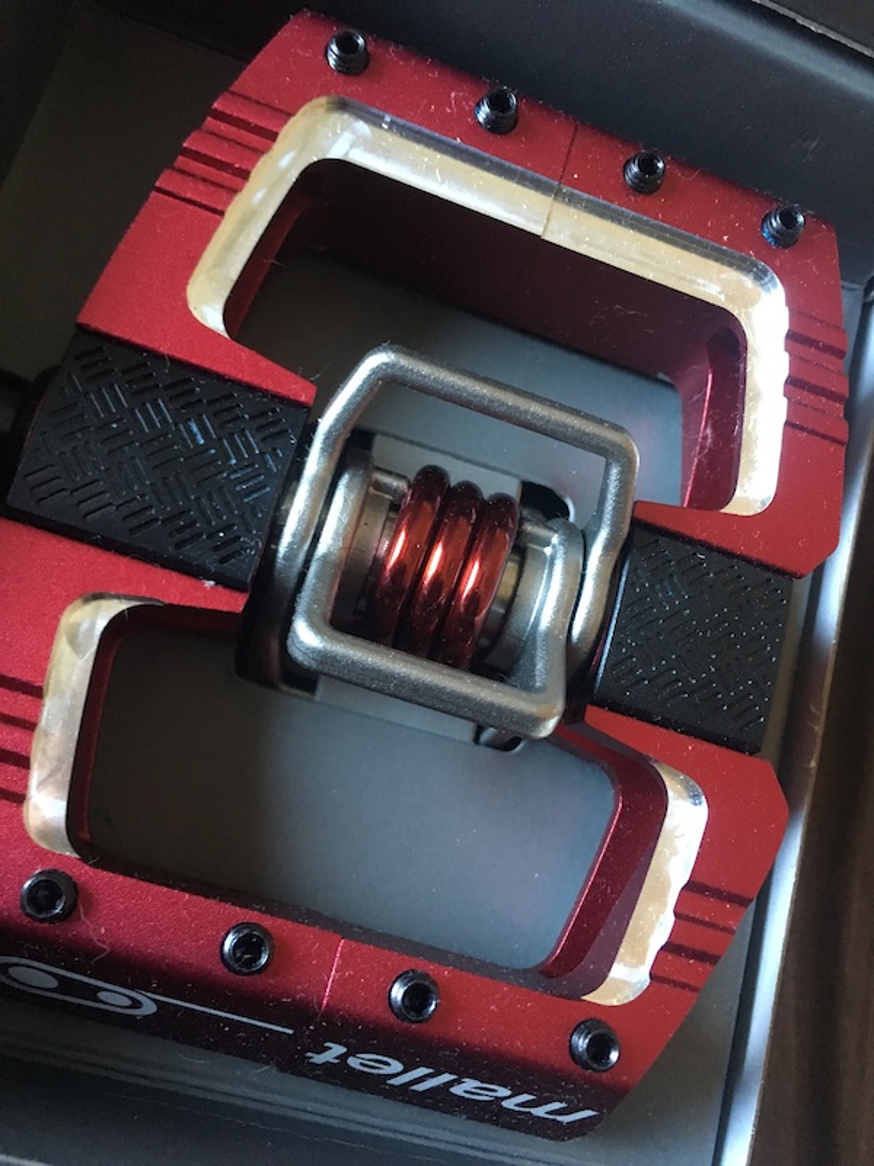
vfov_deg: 61.7
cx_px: 437
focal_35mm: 29
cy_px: 583
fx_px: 976
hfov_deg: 48.2
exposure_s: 1/17
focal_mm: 4.15
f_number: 2.2
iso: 250
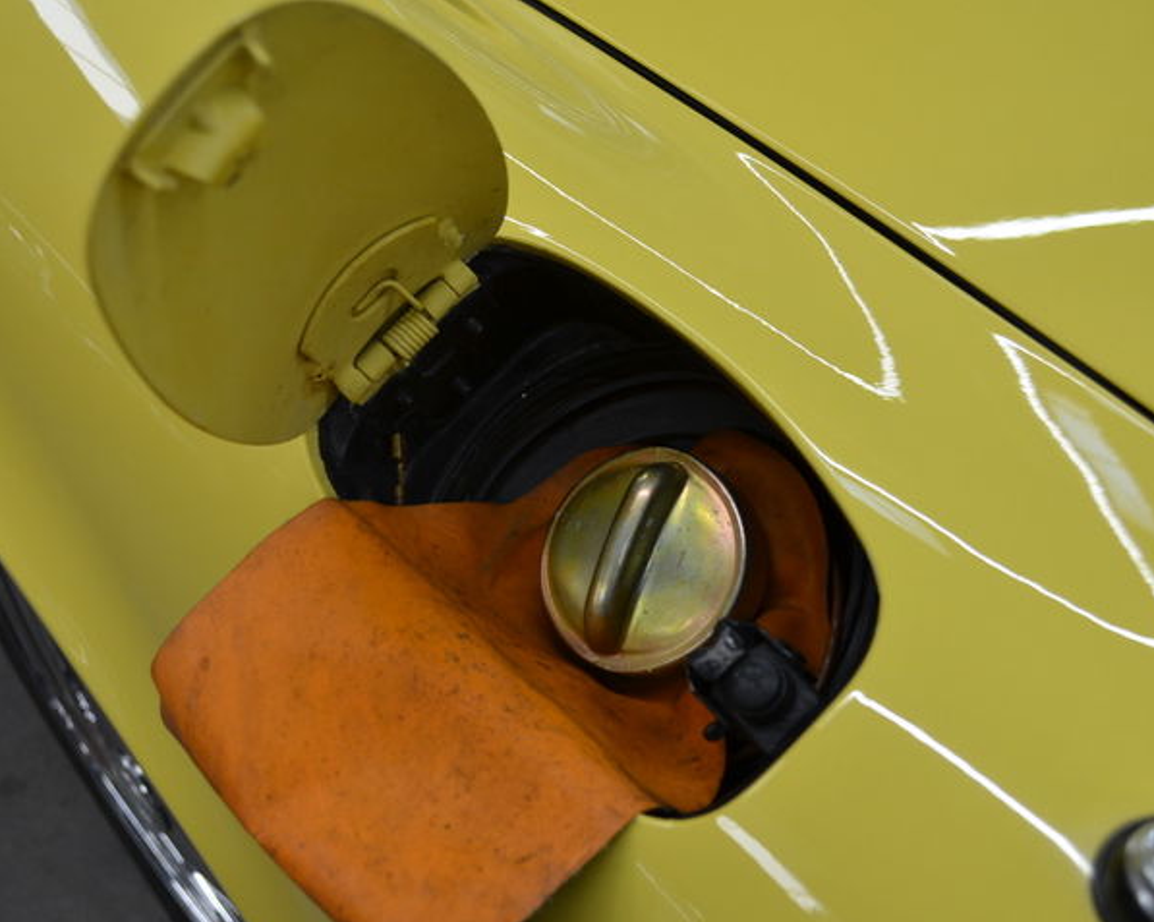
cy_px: 458
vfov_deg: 32.1
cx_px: 491
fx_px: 1604
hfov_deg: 39.5
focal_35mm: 47
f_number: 4.5
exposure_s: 1/80
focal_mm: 26
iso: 400
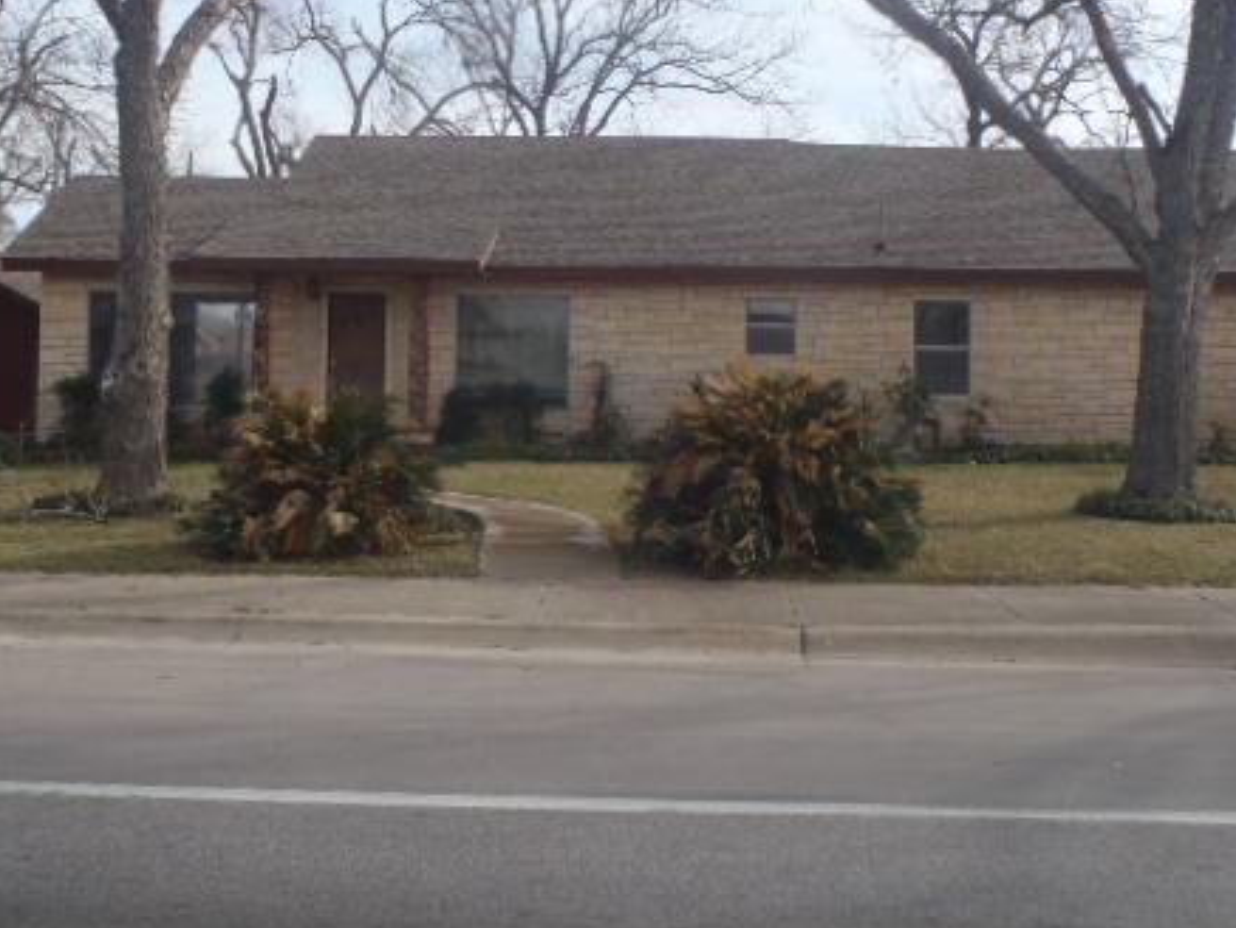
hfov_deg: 45.7
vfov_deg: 34.7
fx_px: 1464
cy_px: 283
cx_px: 653
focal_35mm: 41
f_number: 3.9
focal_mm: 5
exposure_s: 1/500
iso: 80
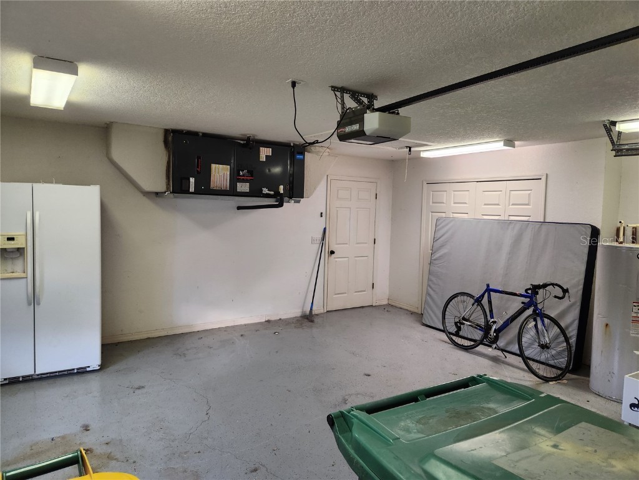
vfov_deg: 58.9
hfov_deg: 73.9
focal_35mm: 23
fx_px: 425
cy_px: 240
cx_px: 320
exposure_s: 1/120
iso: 160
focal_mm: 5.4
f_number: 1.8
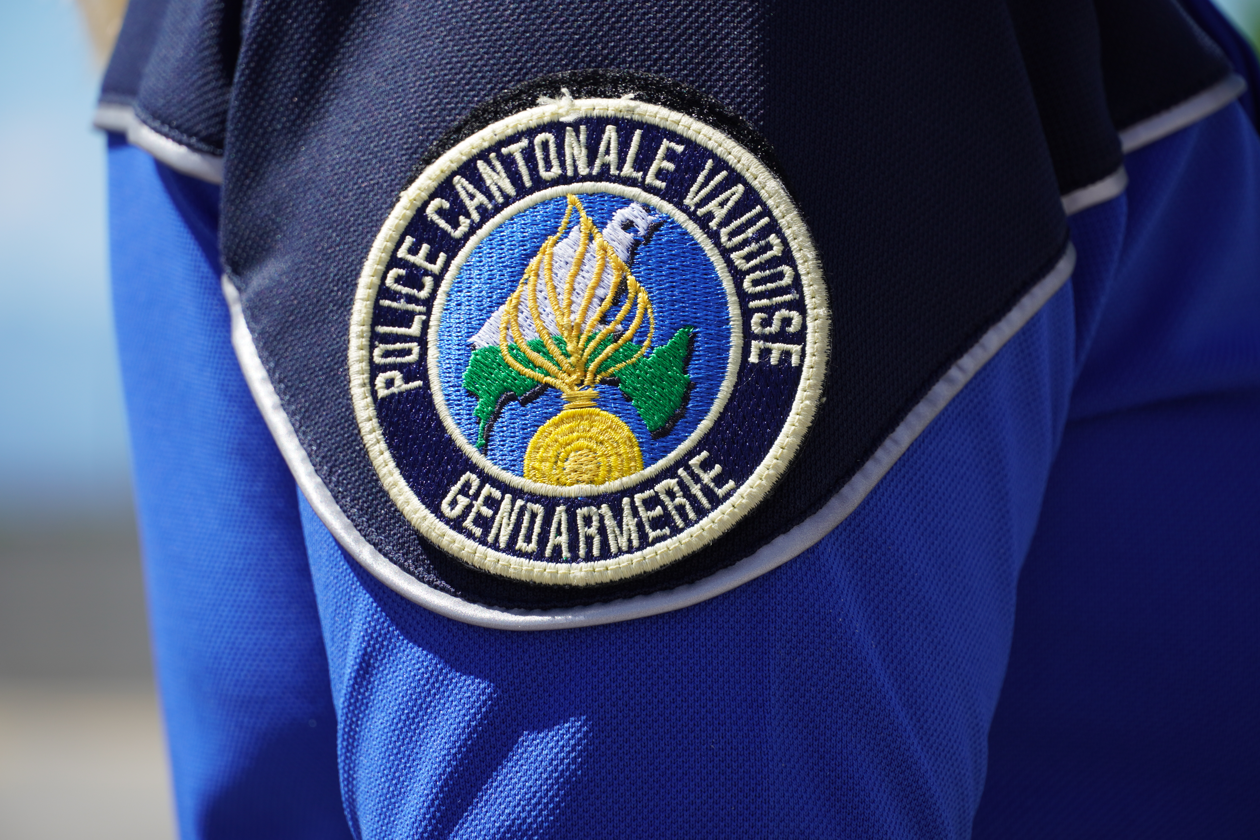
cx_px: 630
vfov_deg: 6.8
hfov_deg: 10.2
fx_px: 7087
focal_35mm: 202
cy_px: 420
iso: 100
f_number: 6.3
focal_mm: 135
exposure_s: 1/320
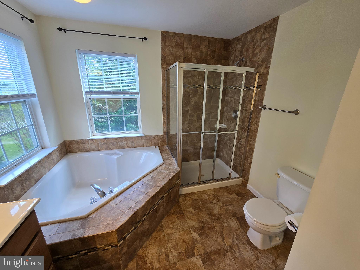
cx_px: 180
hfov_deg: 106.2
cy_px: 135
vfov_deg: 89.9
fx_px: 135
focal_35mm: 13
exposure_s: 1/120
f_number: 2.2
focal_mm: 2.2
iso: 64
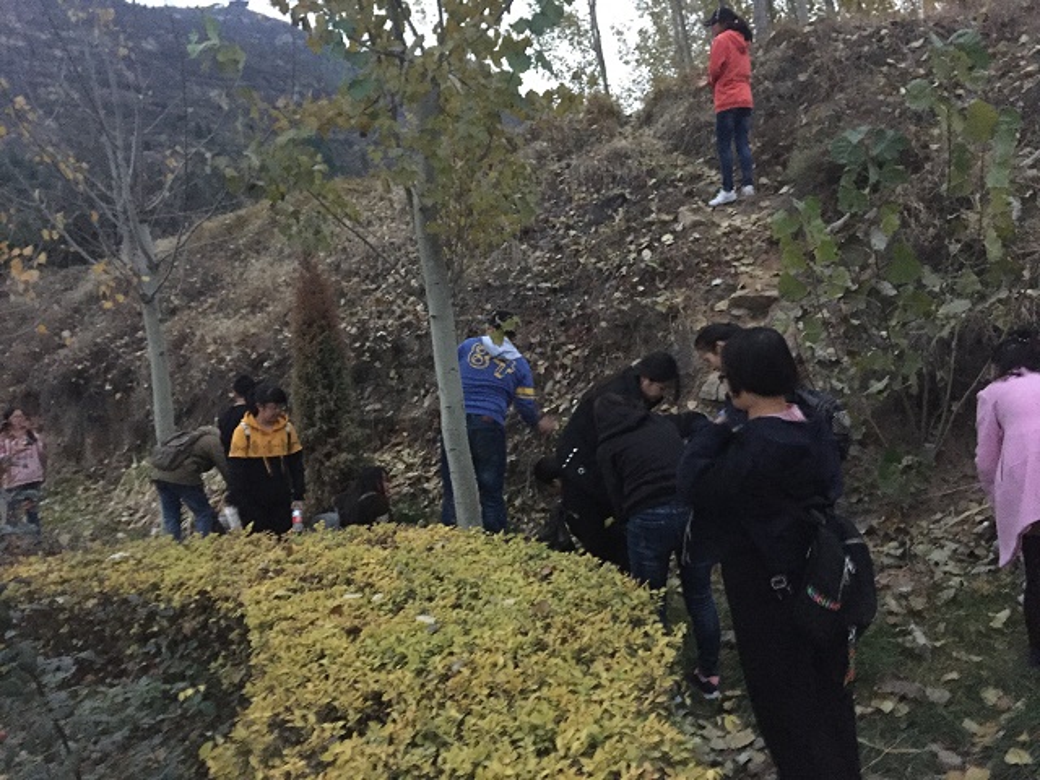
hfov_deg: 61.7
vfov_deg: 48.2
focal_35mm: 29
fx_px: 871
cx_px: 520
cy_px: 390
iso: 800
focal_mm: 4.15
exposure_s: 1/17
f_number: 2.2
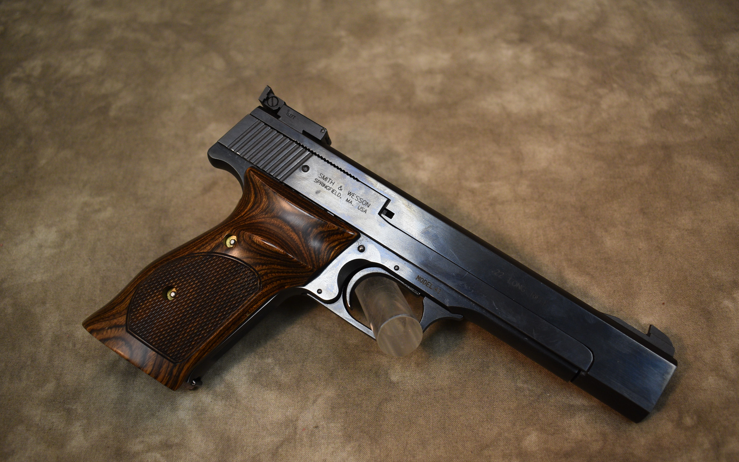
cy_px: 245
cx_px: 368
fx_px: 715
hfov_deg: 54.6
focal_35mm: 36
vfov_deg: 35.8
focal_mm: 23
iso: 800
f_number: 3.8
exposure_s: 1/125
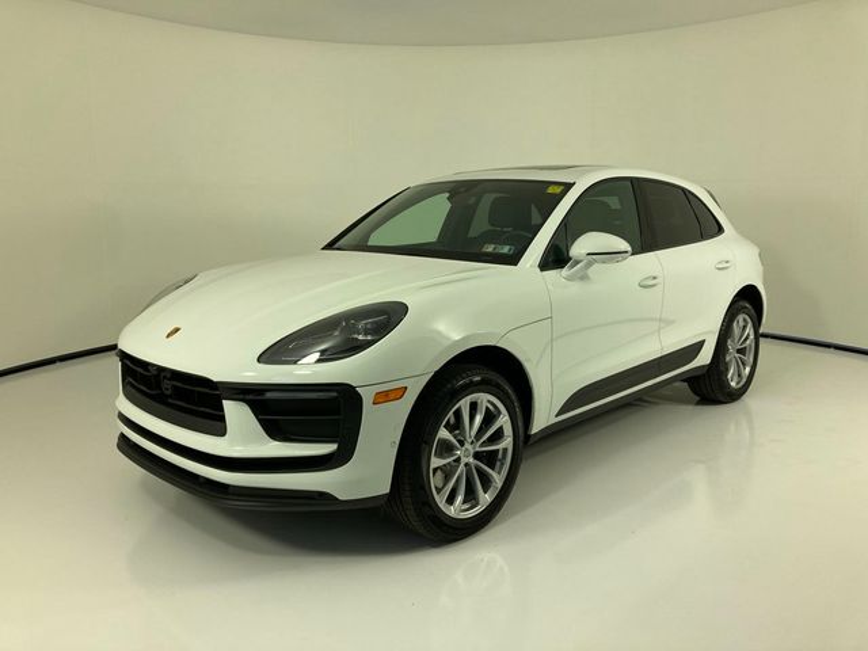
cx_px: 434
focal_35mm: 28
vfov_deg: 49.7
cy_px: 326
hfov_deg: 63.4
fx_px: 702
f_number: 1.8
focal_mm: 3.99
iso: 20
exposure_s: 1/419
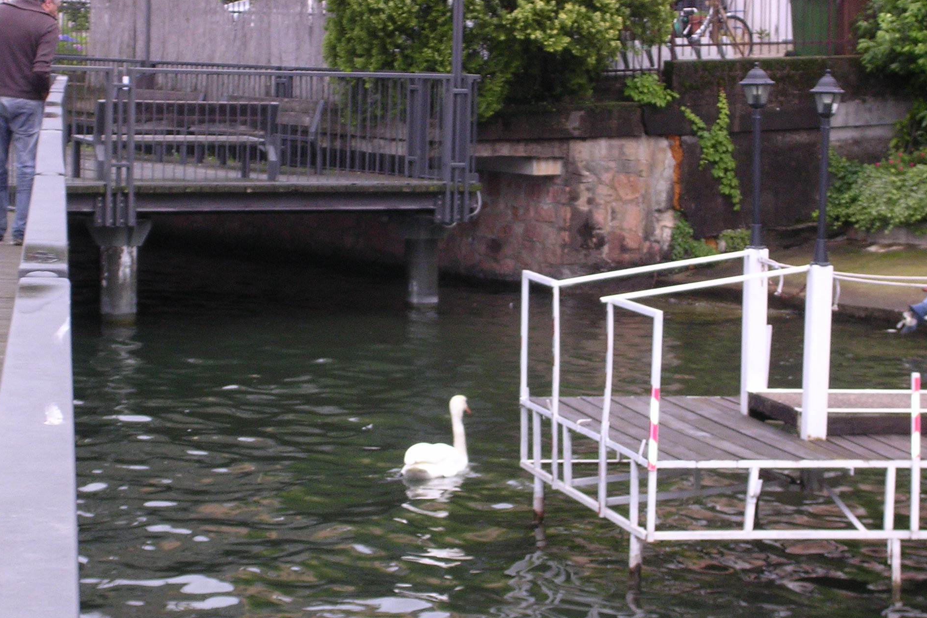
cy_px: 294
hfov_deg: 15.9
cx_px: 442
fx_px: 3321
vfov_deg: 10.6
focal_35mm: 129
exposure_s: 1/60.1
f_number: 4.9
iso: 192
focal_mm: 17.4
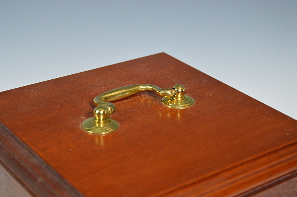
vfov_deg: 16.5
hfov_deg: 24.6
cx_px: 148
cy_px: 98
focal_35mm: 82
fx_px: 680
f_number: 5.6
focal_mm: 55
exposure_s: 1/60
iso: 2200
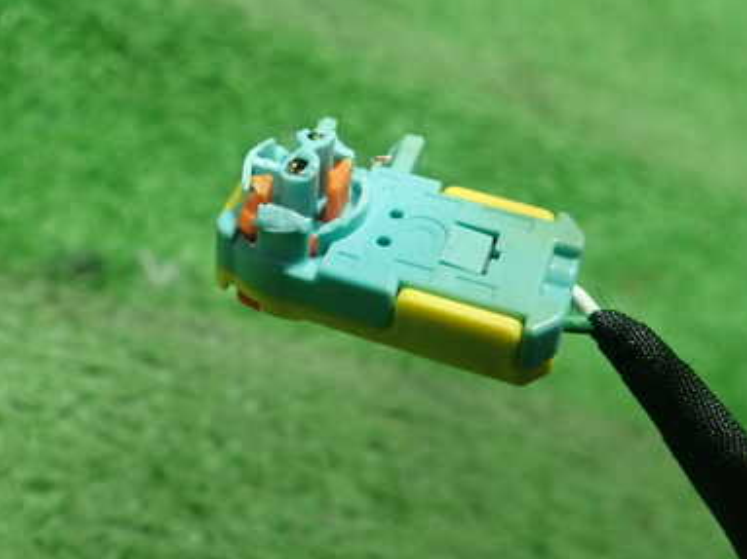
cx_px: 296
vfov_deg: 30.6
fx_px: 1014
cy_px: 173
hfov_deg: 40.3
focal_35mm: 47
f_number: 2.3
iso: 400
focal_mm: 5.5
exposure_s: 1/125
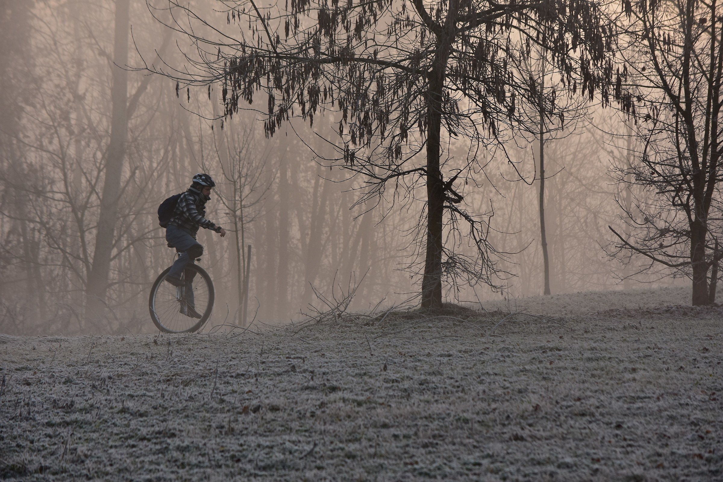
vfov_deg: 7.3
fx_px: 3765
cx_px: 362
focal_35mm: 188
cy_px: 241
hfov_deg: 11.0
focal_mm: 125
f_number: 7.1
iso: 200
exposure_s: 1/200
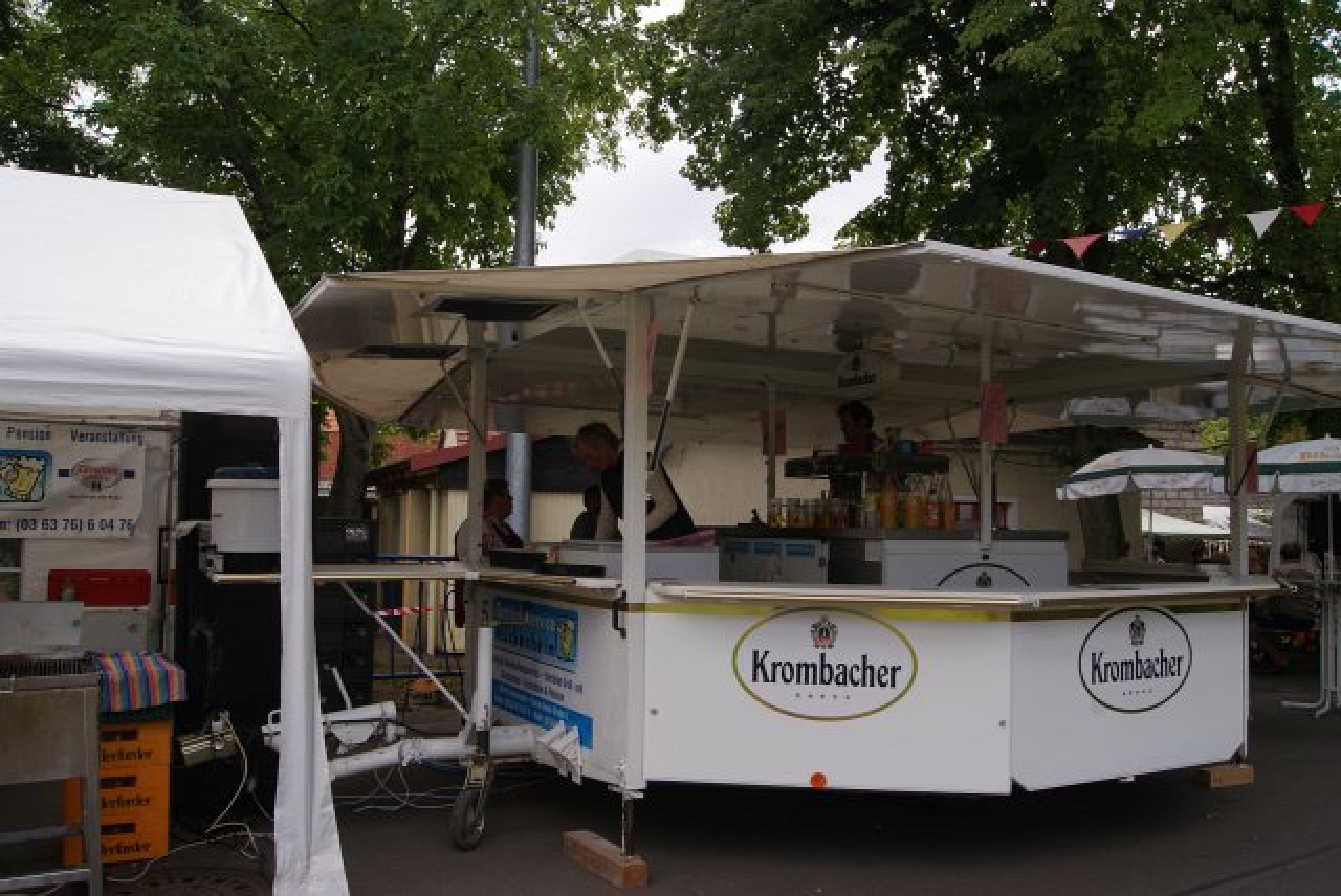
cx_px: 670
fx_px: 1007
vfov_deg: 48.0
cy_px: 448
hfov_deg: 67.3
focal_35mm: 27
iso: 100
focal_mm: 18
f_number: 11
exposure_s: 1/80
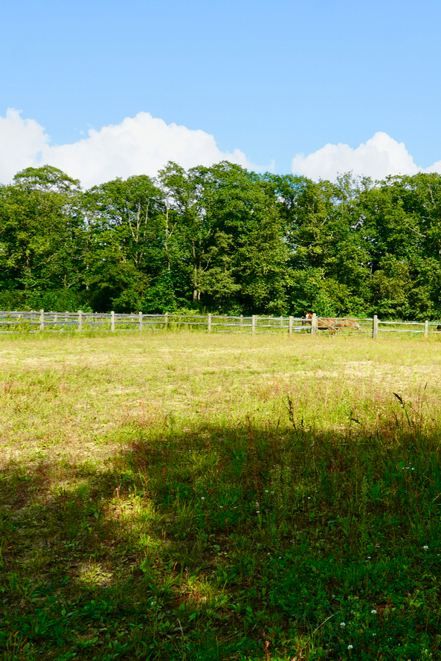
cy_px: 332
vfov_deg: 47.4
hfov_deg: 31.7
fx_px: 753
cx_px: 357
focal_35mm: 41
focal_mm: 18
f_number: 9
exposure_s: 1/125
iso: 100
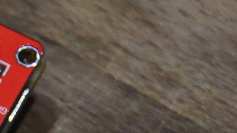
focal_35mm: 421
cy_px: 247
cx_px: -117
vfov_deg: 2.9
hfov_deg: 5.1
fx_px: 2646
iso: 800
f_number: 5
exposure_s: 1/80
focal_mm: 50
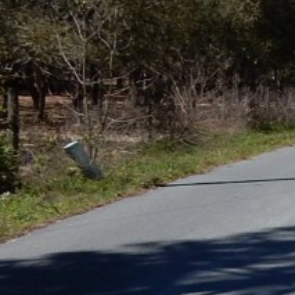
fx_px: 1022
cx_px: 674
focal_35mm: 106
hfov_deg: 13.1
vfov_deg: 16.4
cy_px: 191
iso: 125
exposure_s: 1/1600
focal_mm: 4.5
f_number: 3.7
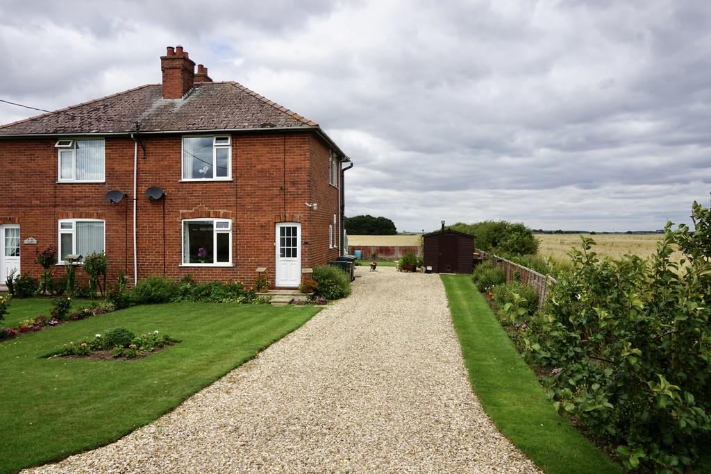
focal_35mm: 27
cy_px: 237
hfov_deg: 67.4
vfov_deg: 47.9
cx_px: 356
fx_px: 533
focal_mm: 18
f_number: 11
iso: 100
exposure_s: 1/125
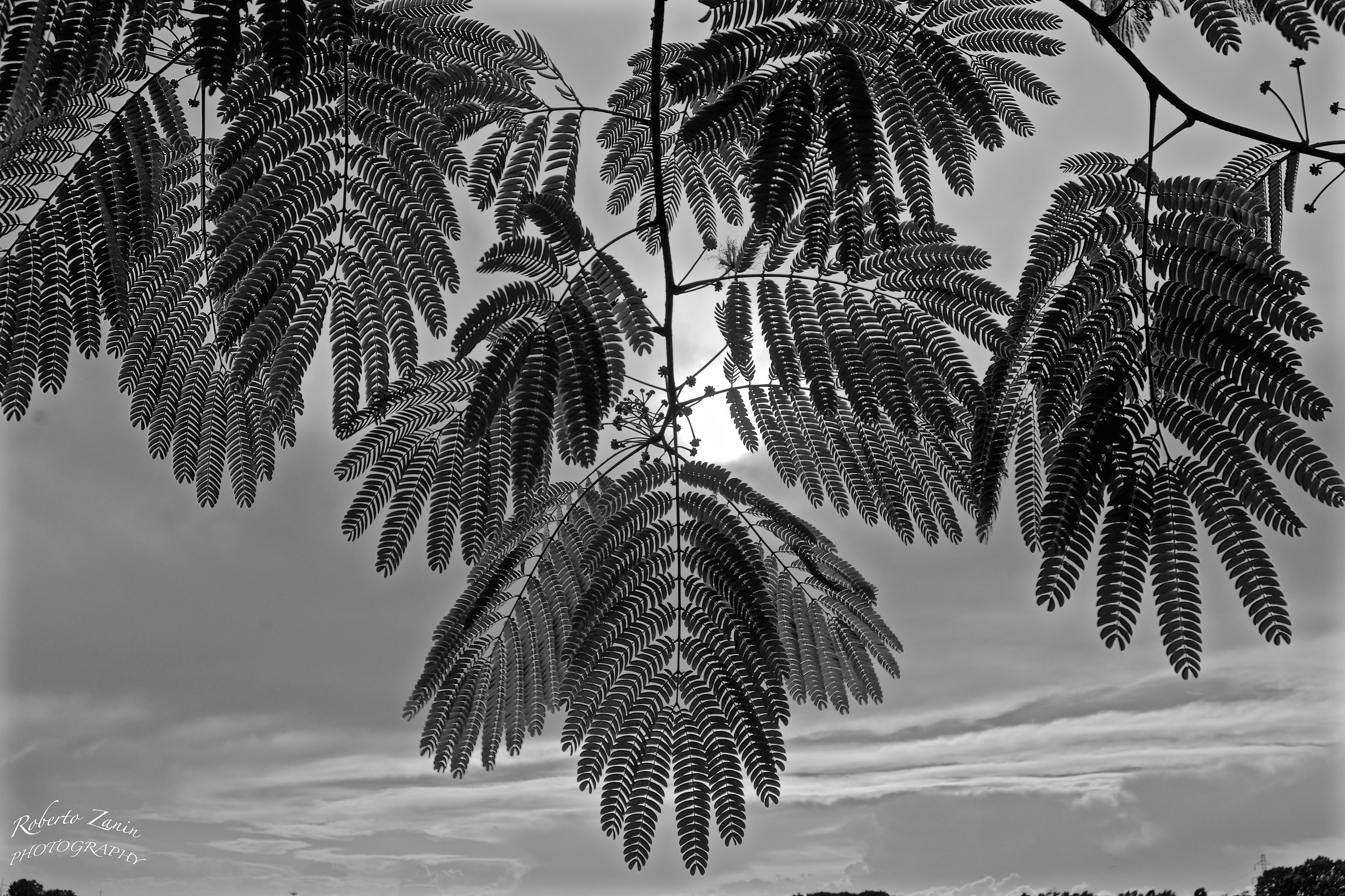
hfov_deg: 55.1
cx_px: 672
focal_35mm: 34
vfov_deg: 38.4
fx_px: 1289
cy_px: 448
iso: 100
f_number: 10
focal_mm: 23
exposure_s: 1/200
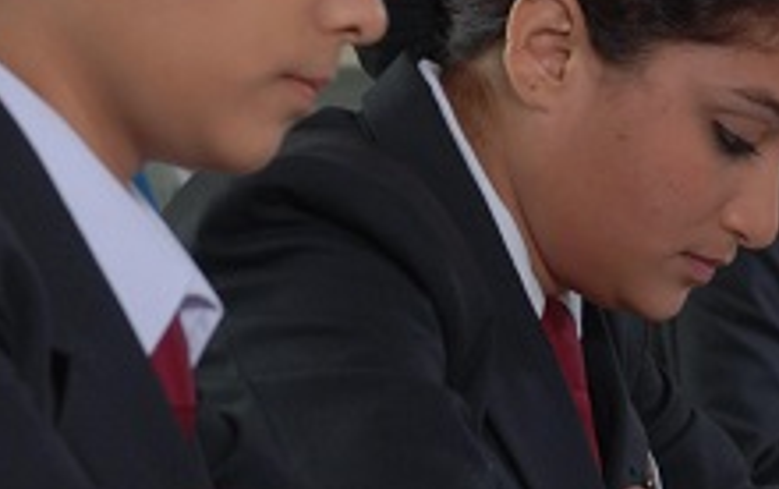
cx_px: 784
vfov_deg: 4.5
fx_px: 6163
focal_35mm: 290
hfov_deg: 7.2
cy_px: 314
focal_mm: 70
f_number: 6.7
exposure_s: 1/8
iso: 100
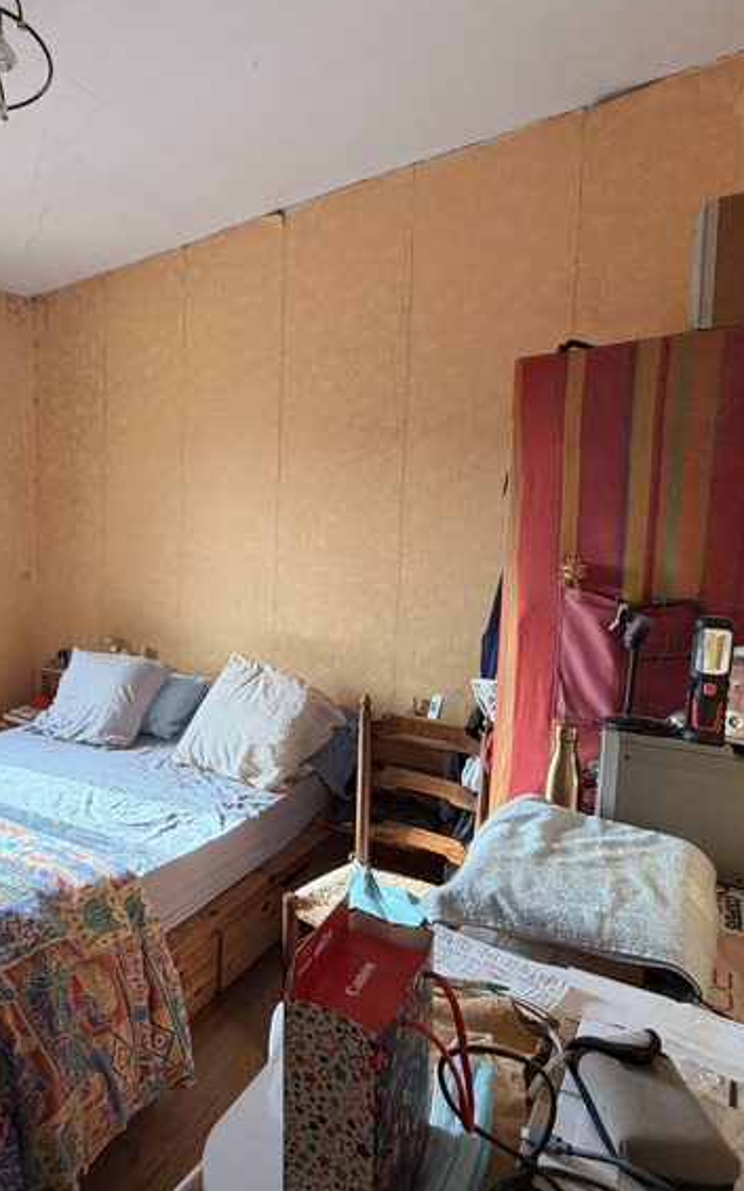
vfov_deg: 82.3
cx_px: 160
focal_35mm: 21
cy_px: 609
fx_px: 681
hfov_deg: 53.8
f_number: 2.2
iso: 160
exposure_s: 1/121
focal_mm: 2.22
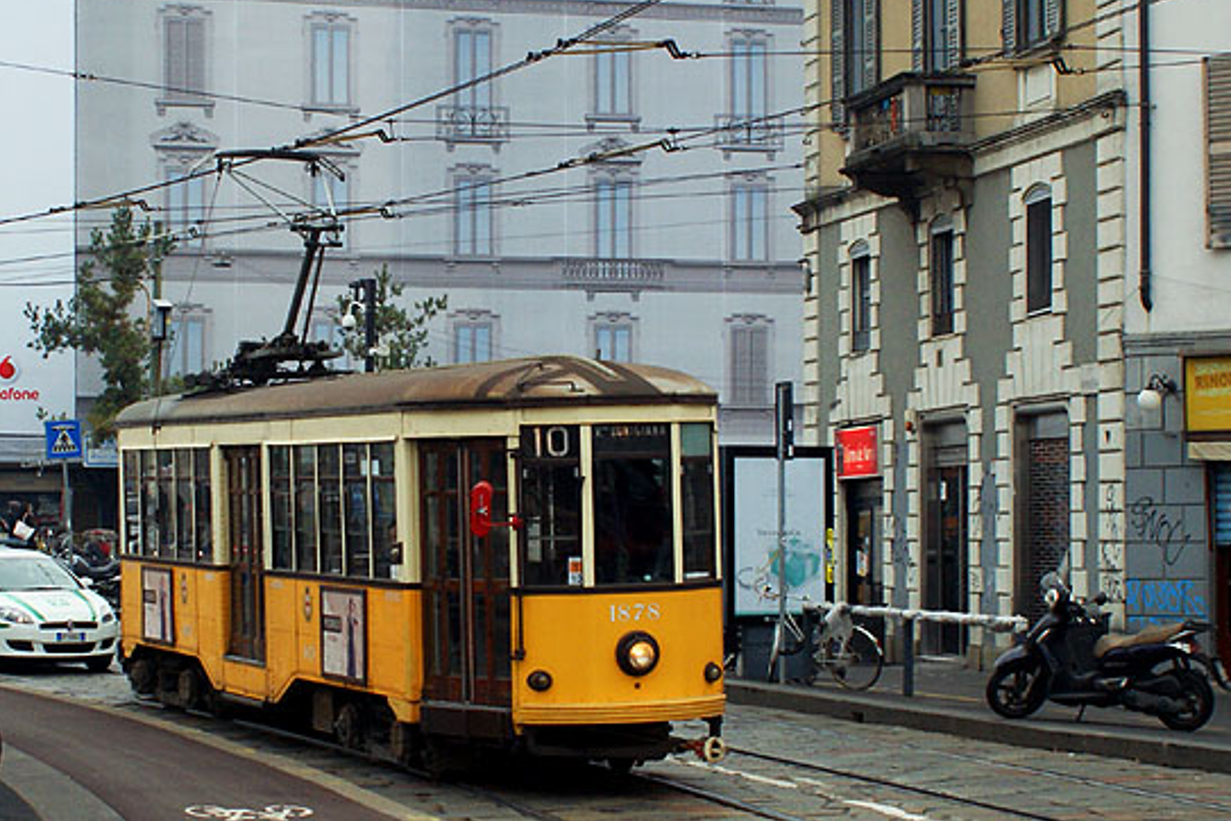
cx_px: 506
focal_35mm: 99
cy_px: 433
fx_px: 3383
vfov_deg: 13.8
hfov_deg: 20.6
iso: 400
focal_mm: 35
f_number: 6.3
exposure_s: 1/320
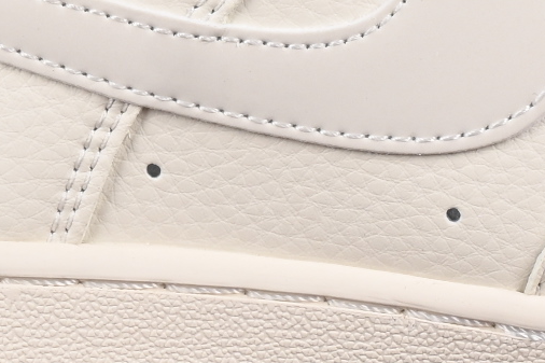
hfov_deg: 5.0
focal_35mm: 413
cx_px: 541
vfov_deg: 3.3
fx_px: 6250
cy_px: -78
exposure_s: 1/100
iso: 160
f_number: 8
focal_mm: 50
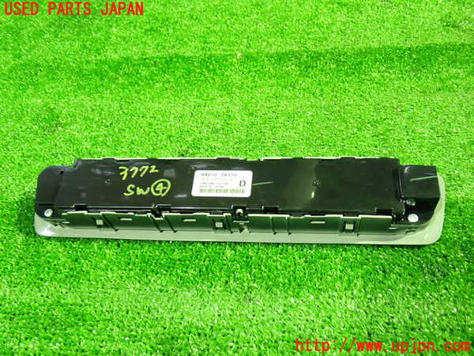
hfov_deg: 56.8
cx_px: 237
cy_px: 178
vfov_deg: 44.2
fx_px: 438
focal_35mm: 32
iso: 800
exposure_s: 1/20
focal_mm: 5.79
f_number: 2.4
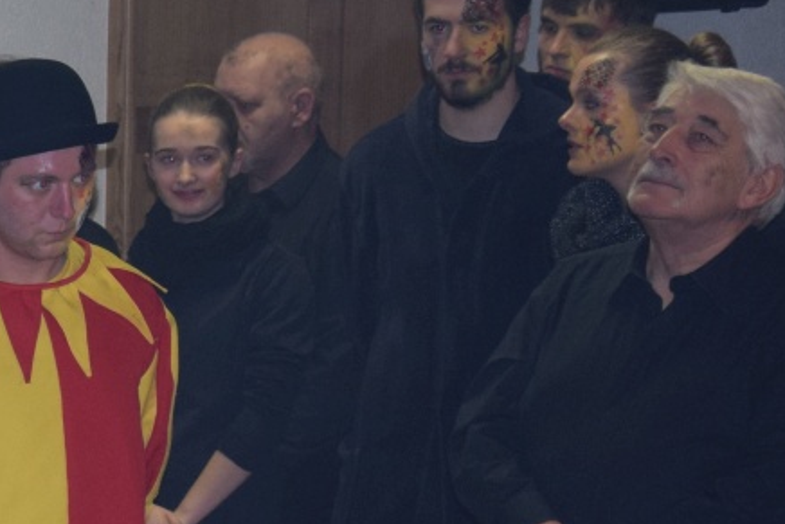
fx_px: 4864
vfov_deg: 6.1
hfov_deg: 8.8
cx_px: -646
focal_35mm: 223
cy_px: 729
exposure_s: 1/60
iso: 800
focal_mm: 40
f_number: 4.8
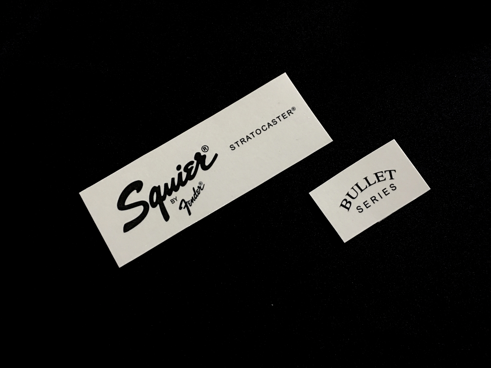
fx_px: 411
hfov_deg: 61.7
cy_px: 184
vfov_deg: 48.2
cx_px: 246
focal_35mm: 29
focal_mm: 4.15
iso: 100
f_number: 2.2
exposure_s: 1/4
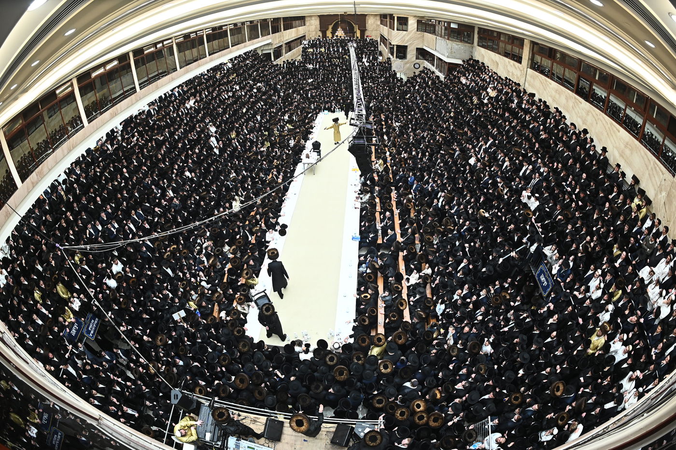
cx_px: 338
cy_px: 225
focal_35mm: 16
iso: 2000
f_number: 6.3
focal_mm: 16
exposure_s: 1/200
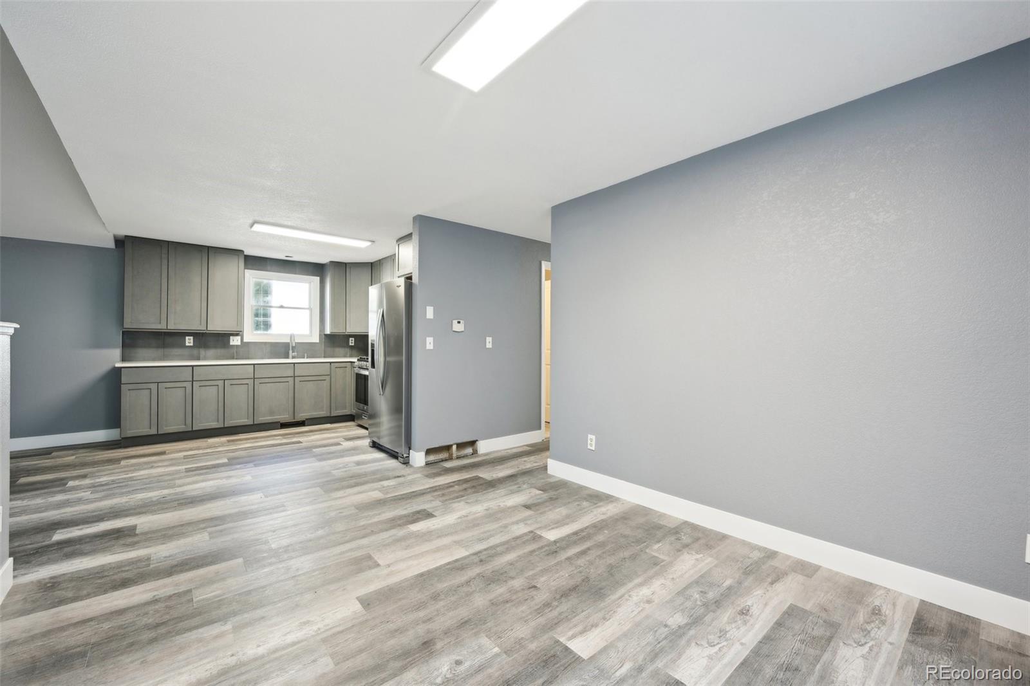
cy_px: 343
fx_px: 400
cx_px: 515
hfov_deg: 104.3
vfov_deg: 81.2
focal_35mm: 14
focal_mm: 14
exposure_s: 1/5
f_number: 8
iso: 400
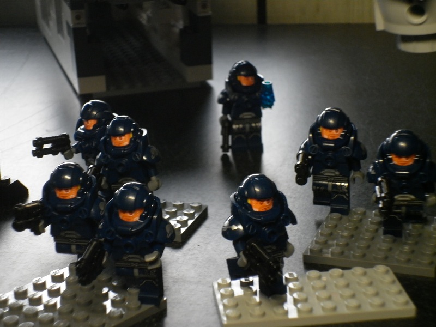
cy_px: 164
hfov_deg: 22.3
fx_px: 1108
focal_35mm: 88
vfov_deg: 16.8
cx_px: 218
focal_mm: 15.7
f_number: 5.5
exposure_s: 1/30
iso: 200
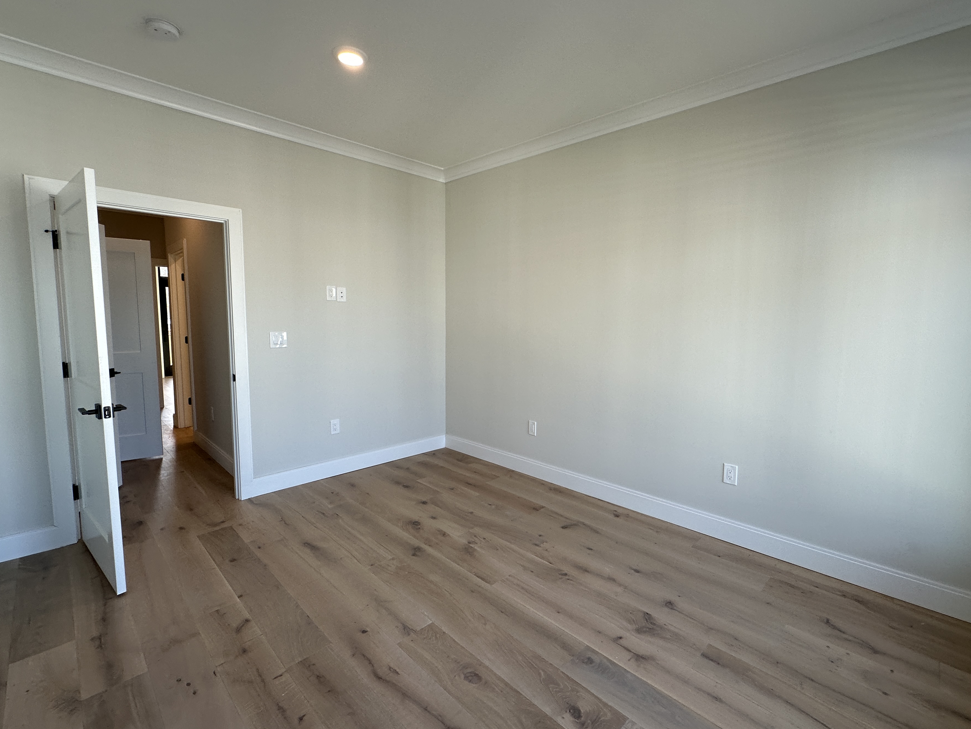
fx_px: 449
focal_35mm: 16
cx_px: 512
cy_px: 355
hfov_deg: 94.4
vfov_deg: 78.1
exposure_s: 1/120
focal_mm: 2.22
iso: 64
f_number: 2.2
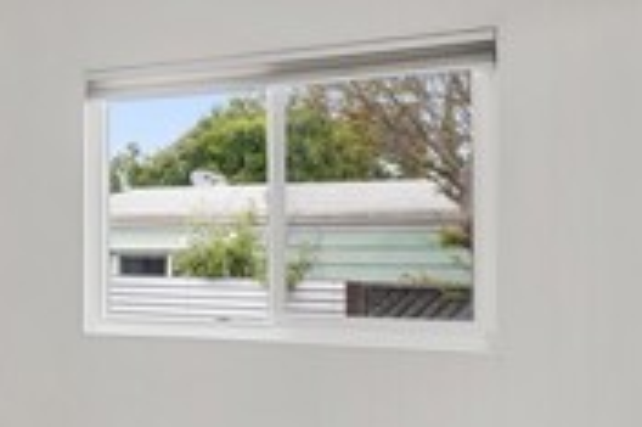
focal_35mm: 51
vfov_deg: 26.4
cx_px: 77
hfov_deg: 36.7
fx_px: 909
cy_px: 246
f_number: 8
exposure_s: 1/4
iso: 100
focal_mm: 14
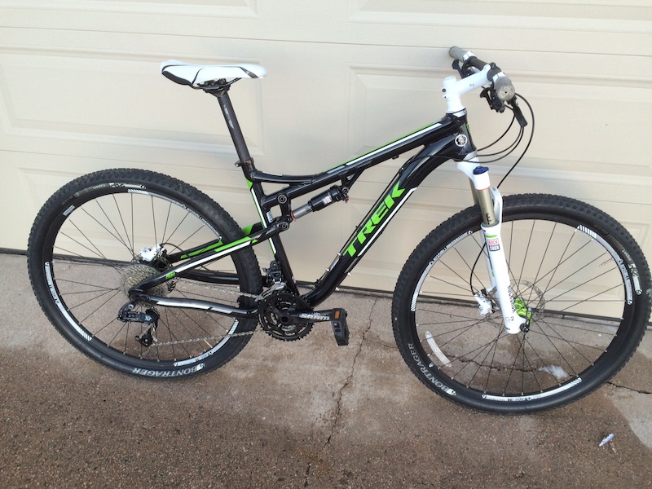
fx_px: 546
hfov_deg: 61.7
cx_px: 326
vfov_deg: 48.2
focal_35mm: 29
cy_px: 244
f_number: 2.2
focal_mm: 4.15
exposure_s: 1/60
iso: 50
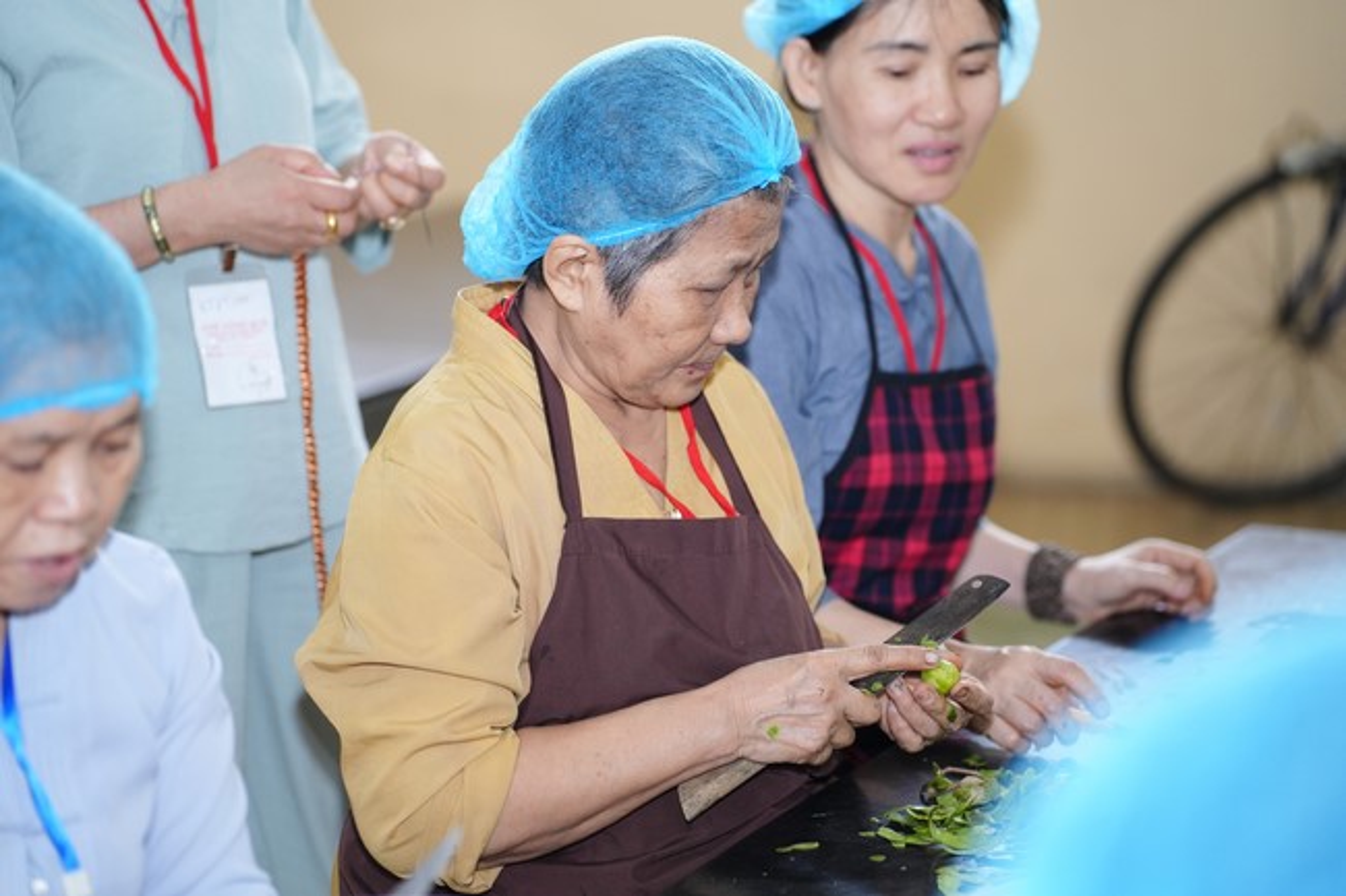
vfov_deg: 13.3
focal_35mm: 103
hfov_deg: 19.8
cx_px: 673
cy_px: 448
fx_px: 3850
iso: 2000
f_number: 2.8
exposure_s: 1/250
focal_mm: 103
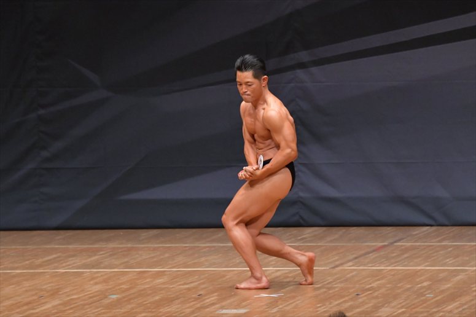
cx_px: 238
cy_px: 158
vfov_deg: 4.8
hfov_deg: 7.2
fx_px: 3767
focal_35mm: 285
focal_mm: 190
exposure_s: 1/400
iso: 6400
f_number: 5.6
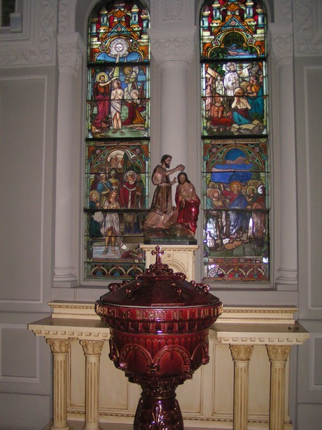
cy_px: 215
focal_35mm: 38
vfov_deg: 49.0
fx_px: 471
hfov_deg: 37.7
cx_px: 161
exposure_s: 1/40
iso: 200
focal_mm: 5.8
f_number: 2.8
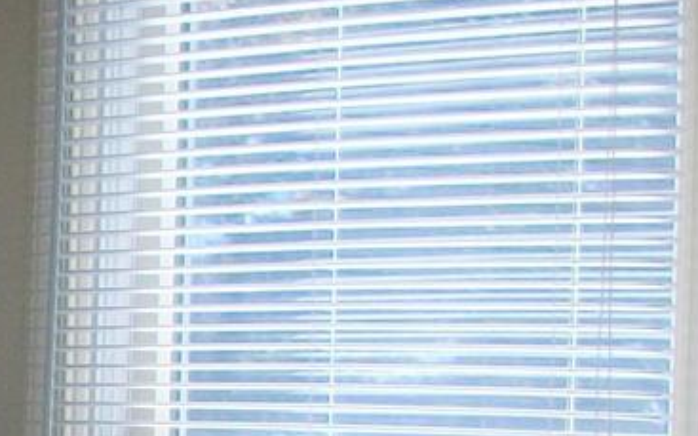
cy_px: 771
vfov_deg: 6.2
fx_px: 3936
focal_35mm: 207
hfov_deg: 9.5
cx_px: -631
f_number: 3.1
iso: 80
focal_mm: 6.3
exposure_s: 1/125
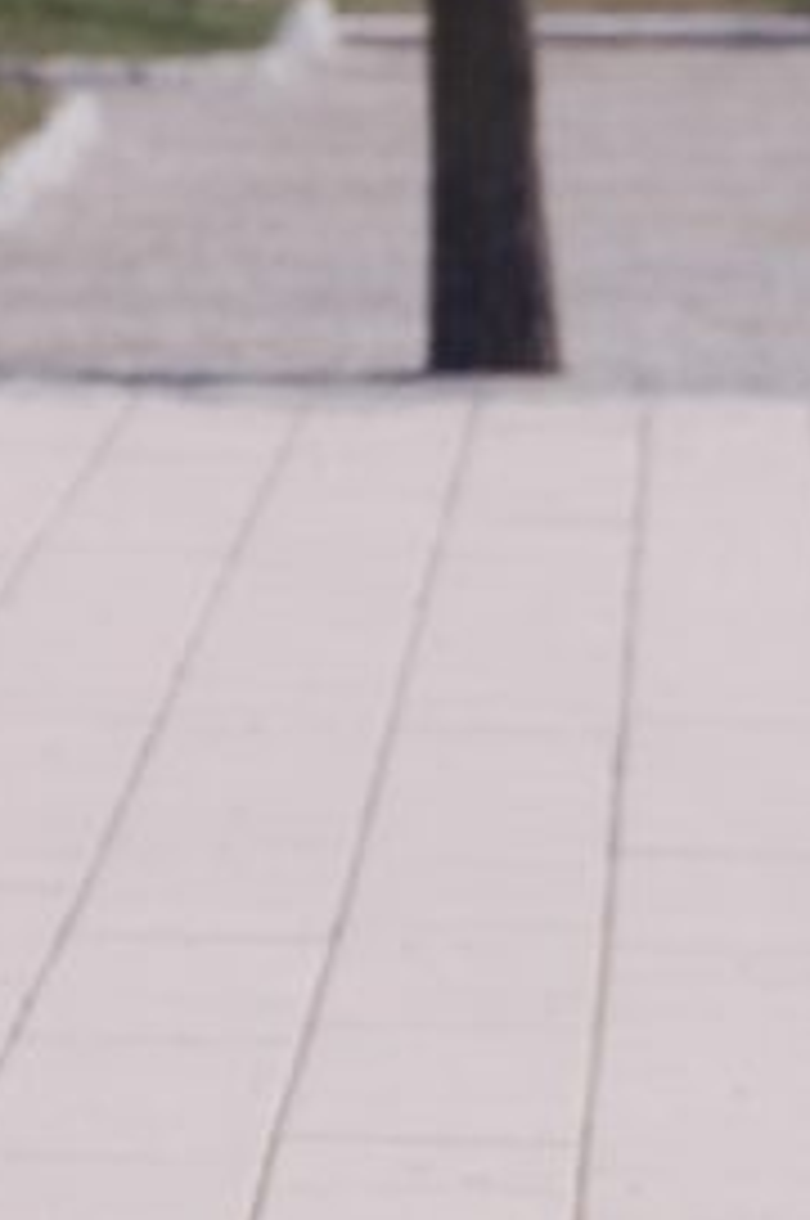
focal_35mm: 680
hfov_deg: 2.0
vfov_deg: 3.0
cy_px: 842
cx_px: 1213
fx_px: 23007
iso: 200
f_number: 7.1
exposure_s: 1/800
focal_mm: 120
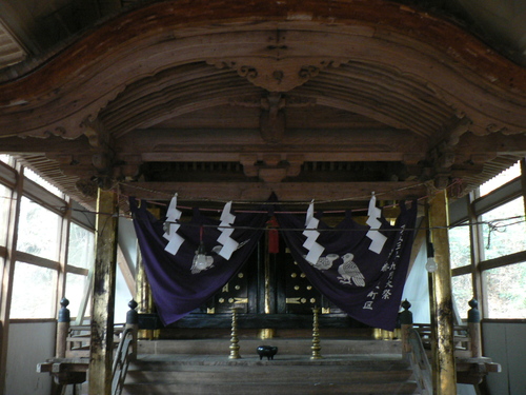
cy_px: 198
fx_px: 547
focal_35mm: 36
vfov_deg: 39.7
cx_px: 263
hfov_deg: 51.4
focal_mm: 6
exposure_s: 1/4
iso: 200
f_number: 2.8
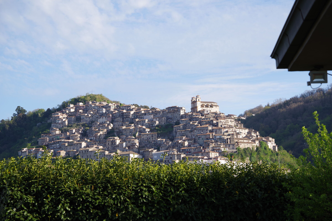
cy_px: 110
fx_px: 969
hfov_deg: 19.4
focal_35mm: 105
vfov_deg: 13.1
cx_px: 166
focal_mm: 105
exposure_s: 1/80
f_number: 9
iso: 100
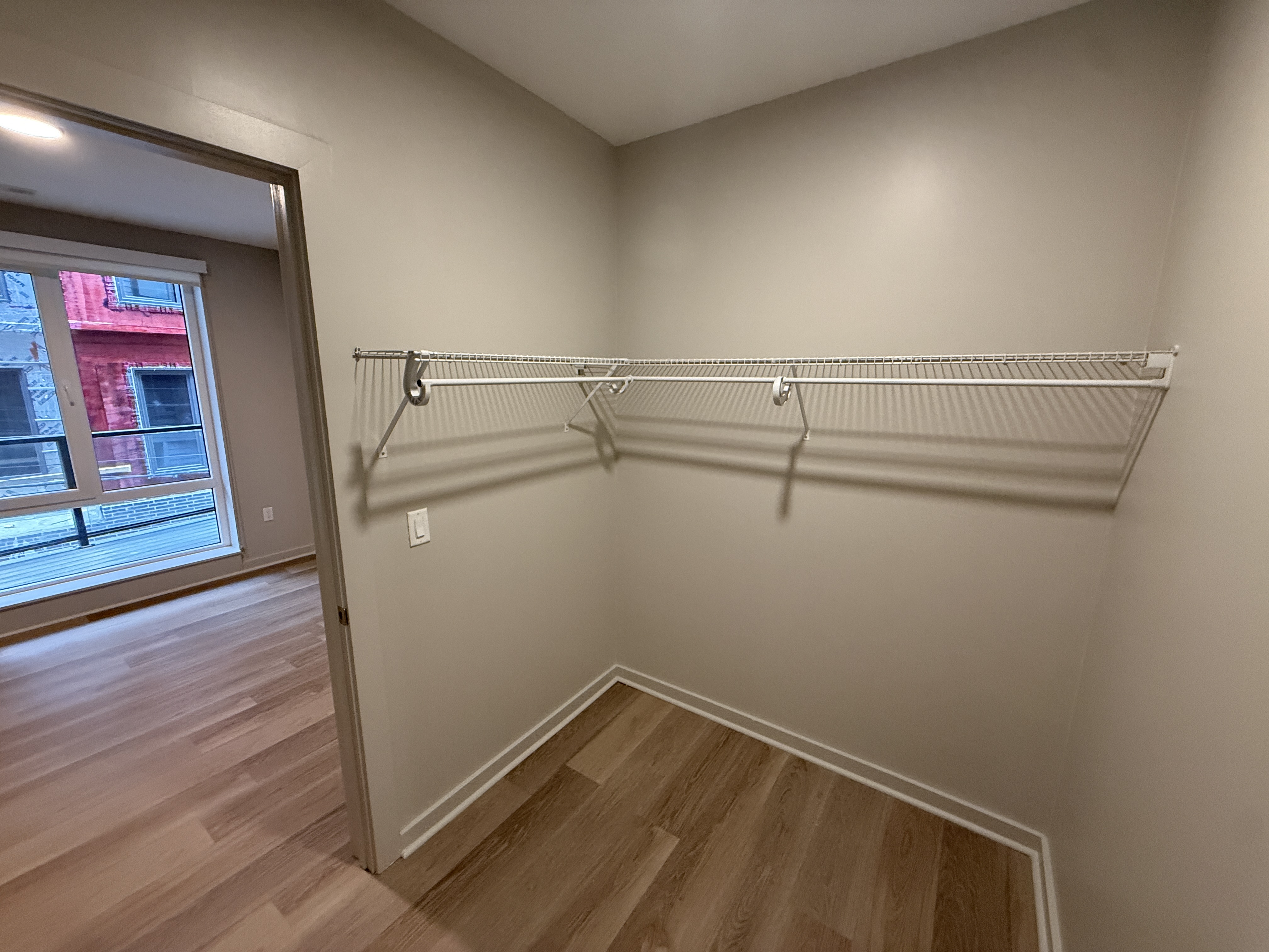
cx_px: 634
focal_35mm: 14
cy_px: 476
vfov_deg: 85.7
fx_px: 513
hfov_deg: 102.1
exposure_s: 1/60
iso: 500
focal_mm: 2.22
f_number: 2.2
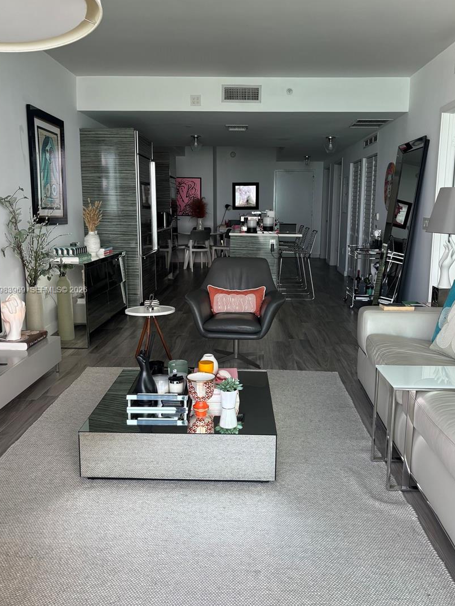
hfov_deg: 48.2
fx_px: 508
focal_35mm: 29
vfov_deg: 61.6
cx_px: 237
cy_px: 291
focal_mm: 5.96
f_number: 1.6
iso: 50
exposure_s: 1/121
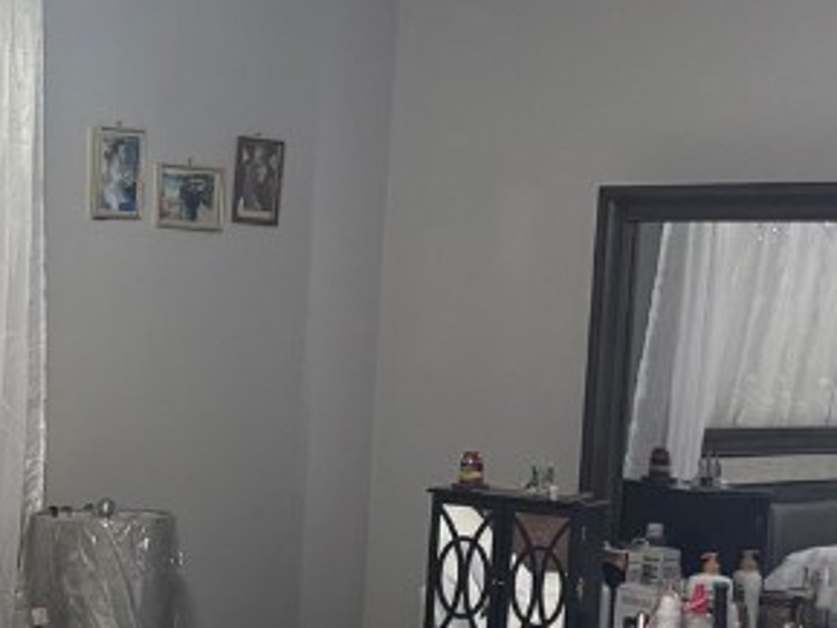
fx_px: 2056
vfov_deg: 17.3
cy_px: 451
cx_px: -17
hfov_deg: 22.1
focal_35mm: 85
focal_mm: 6.76
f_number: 1.78
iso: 250
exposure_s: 1/60
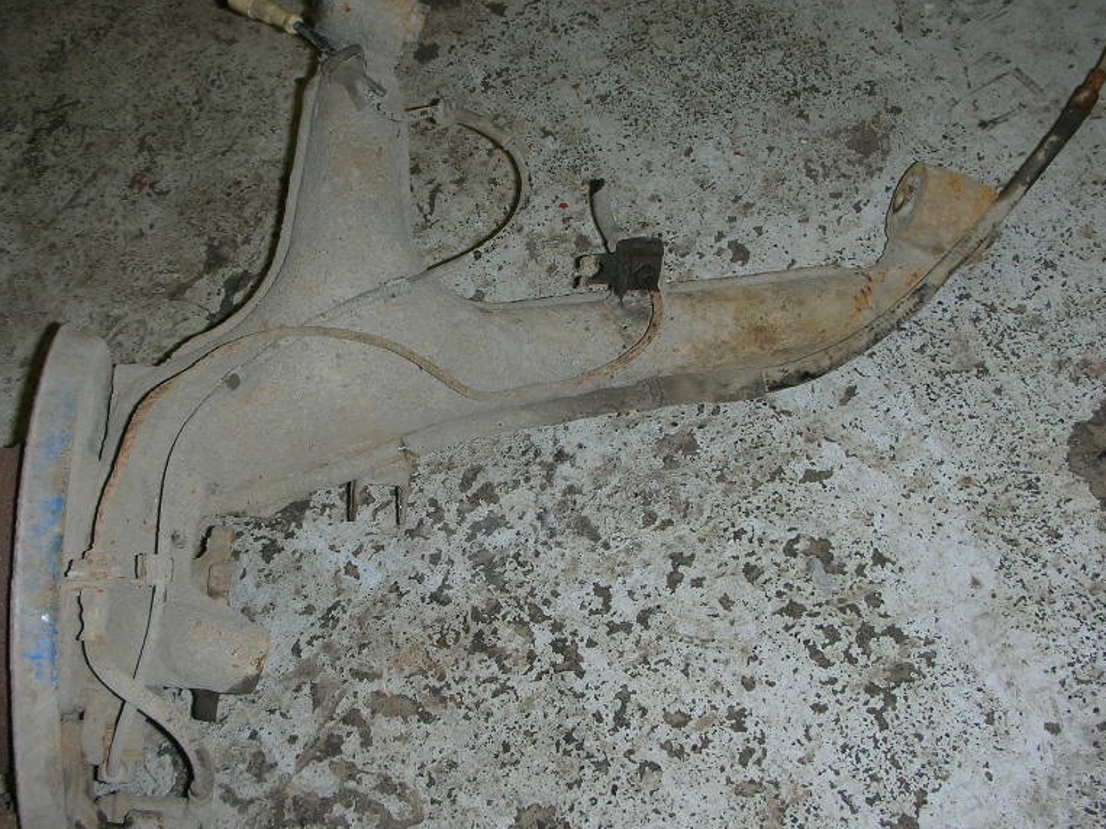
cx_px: 467
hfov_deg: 40.3
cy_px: 446
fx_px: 1501
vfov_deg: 30.9
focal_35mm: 47
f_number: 3
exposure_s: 1/60.1
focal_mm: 5.8
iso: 50
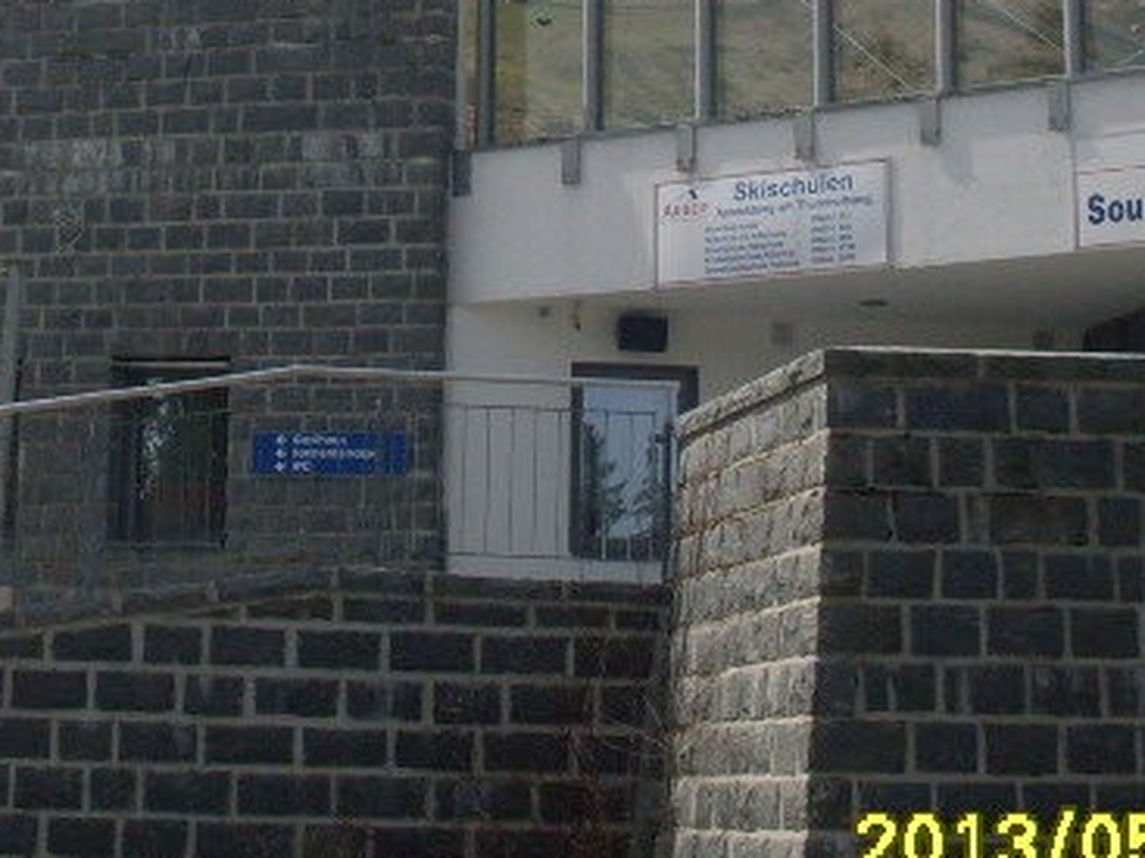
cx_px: 156
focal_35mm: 106
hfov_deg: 18.3
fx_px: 3505
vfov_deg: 13.6
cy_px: -122
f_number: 8.4
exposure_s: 1/350
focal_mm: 6.3
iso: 80
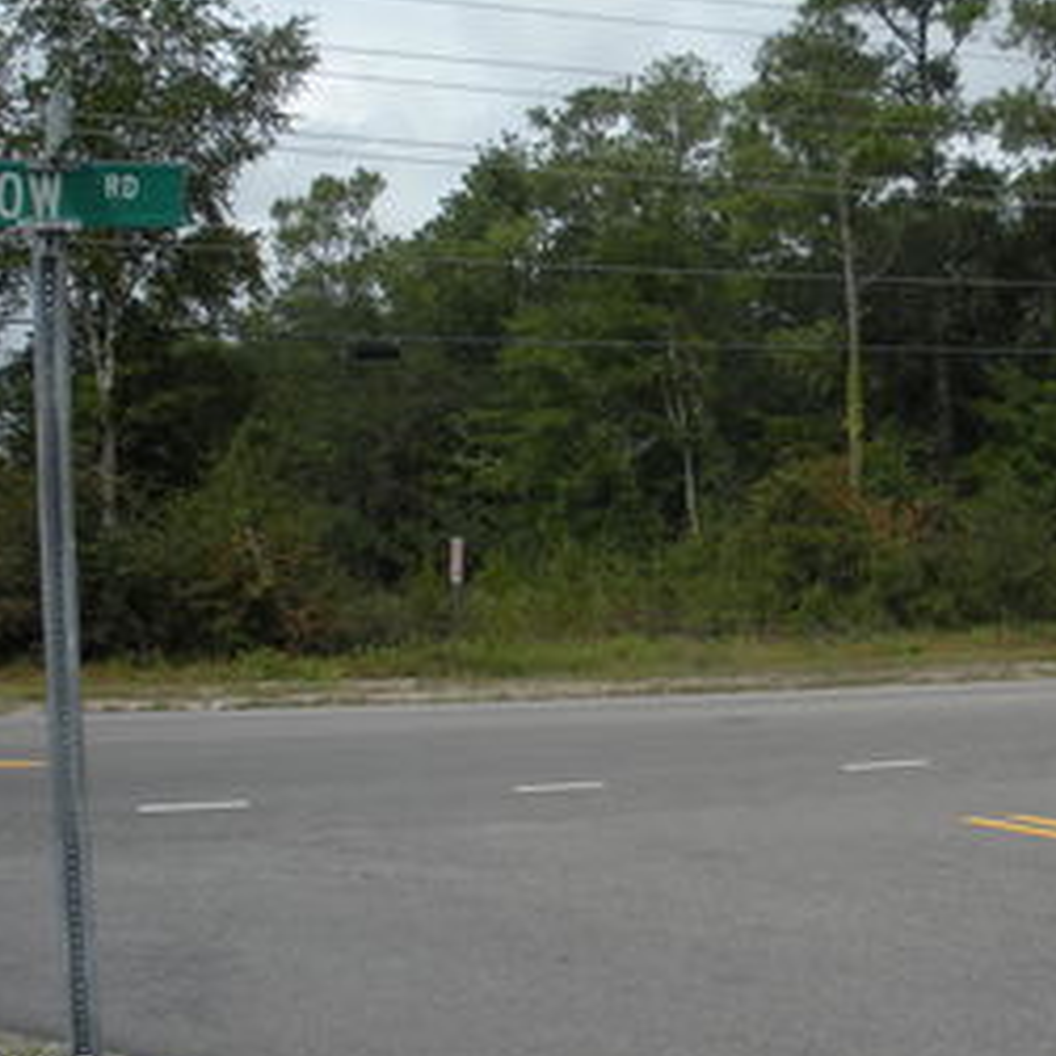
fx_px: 2174
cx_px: 837
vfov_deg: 27.1
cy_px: 341
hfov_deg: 26.8
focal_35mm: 63
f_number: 3.5
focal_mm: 6.3
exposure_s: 1/1089
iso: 64
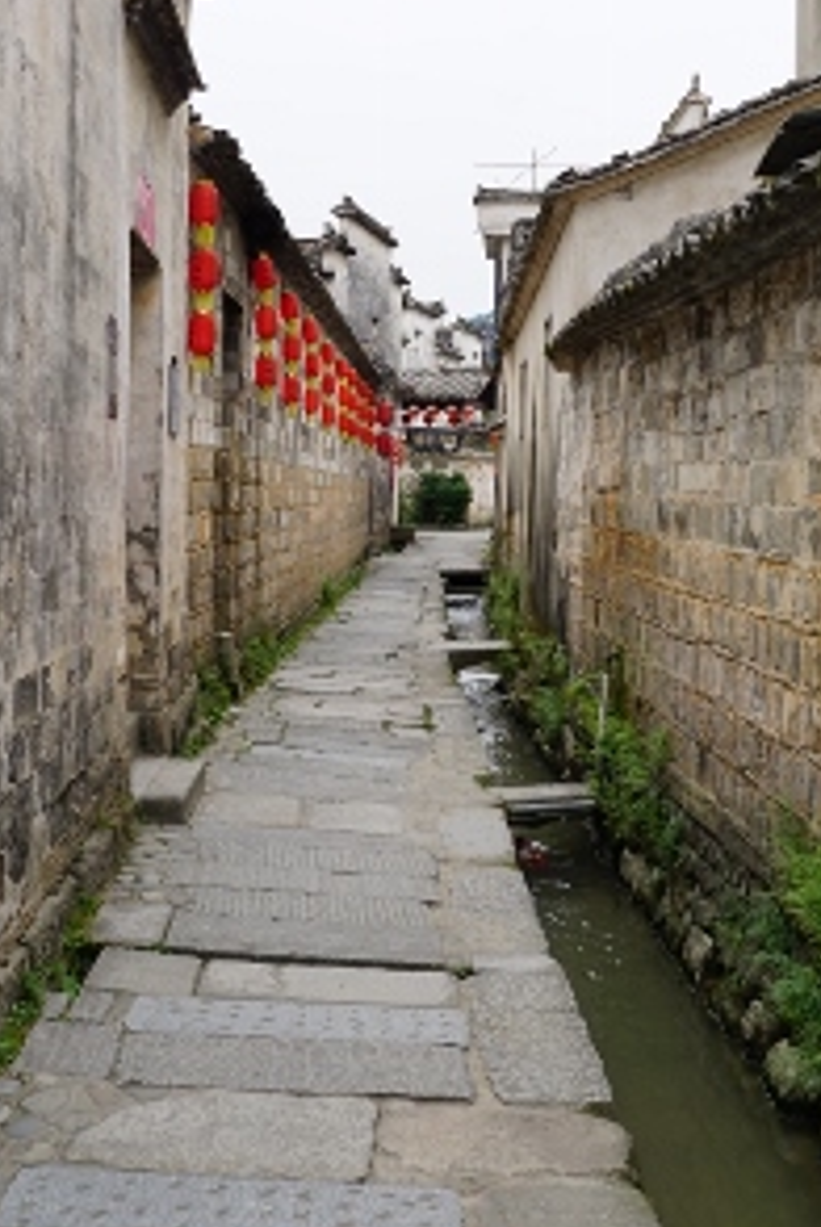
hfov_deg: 29.9
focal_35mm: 45
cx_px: 396
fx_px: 1536
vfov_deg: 43.5
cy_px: 528
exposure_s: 1/125
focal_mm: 22
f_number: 8
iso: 100
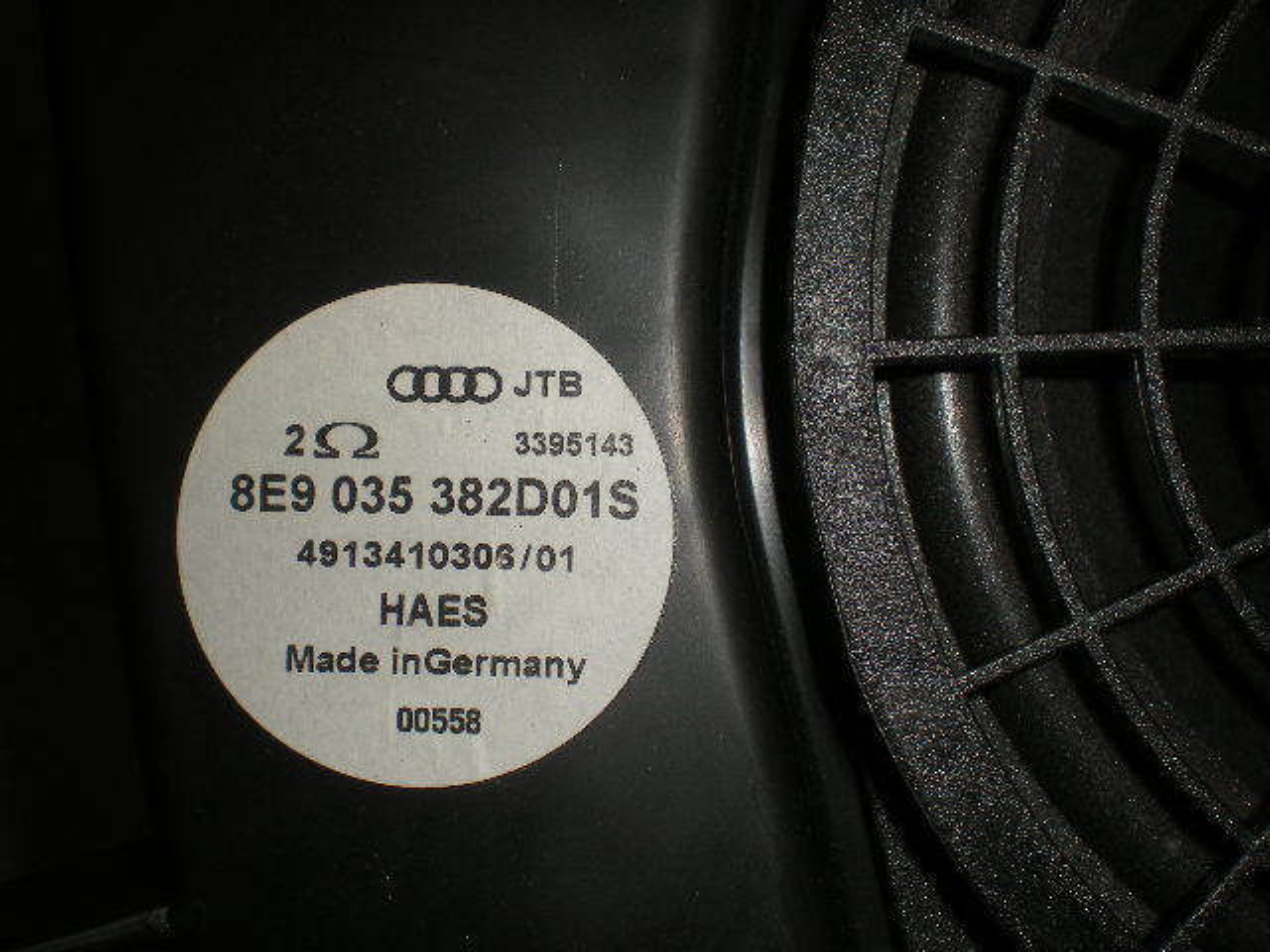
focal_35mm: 38
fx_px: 1394
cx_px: 635
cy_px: 476
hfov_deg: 49.0
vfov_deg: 37.7
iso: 64
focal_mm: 6.3
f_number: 4.6
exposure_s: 1/60
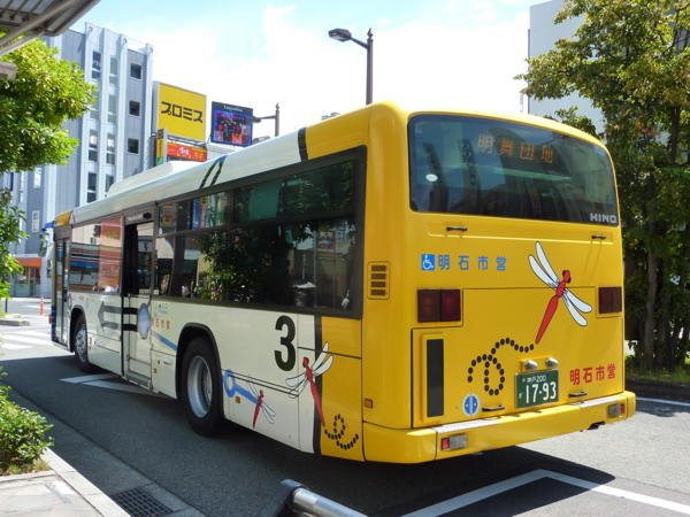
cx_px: 345
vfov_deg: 44.2
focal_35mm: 32
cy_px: 258
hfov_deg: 56.8
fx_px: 638
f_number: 4
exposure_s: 1/320
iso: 125
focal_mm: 5.3
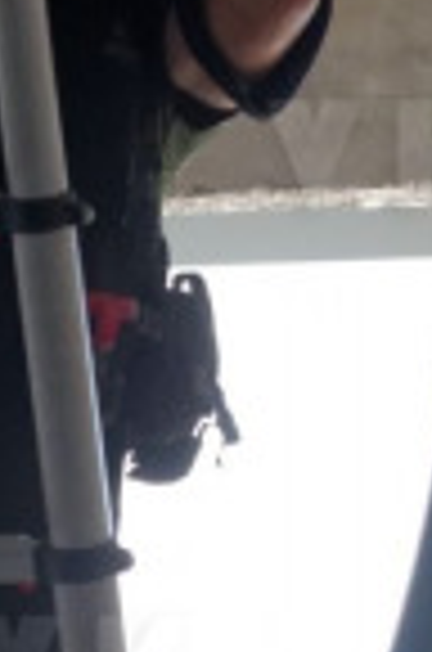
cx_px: -241
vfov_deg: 4.8
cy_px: 773
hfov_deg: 3.1
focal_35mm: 433
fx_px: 7831
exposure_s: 1/125
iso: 2000
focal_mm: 70
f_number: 7.1
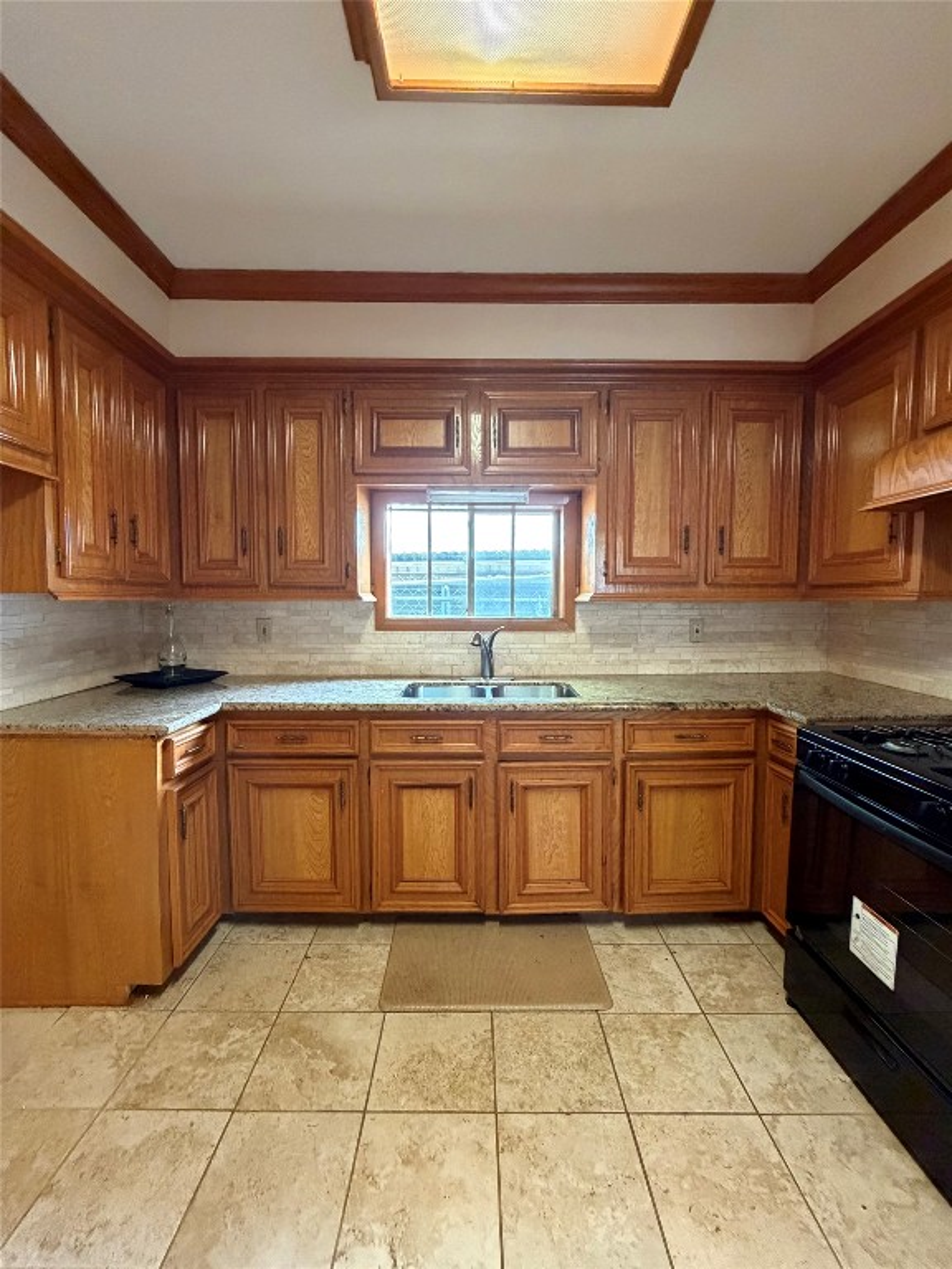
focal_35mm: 14
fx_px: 513
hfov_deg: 85.7
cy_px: 634
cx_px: 476
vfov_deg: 102.1
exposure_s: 1/60
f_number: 2.2
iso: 640
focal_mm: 2.22
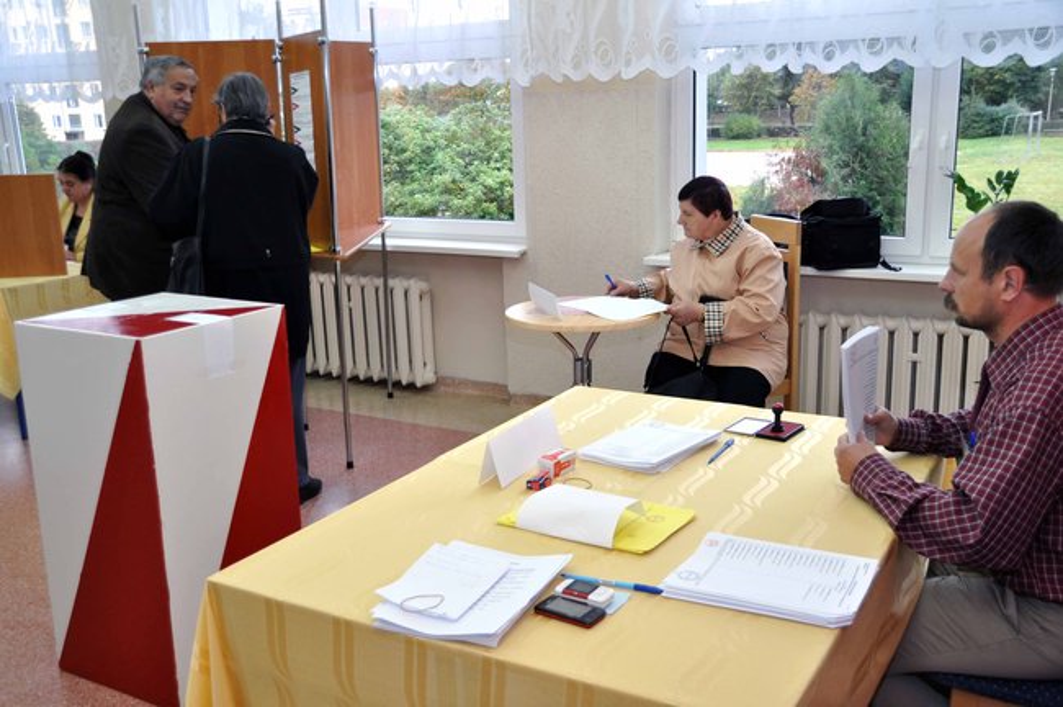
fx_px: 1106
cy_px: 354
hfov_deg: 51.3
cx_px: 532
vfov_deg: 35.4
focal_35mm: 38
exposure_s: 1/60
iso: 400
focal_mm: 25
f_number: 4
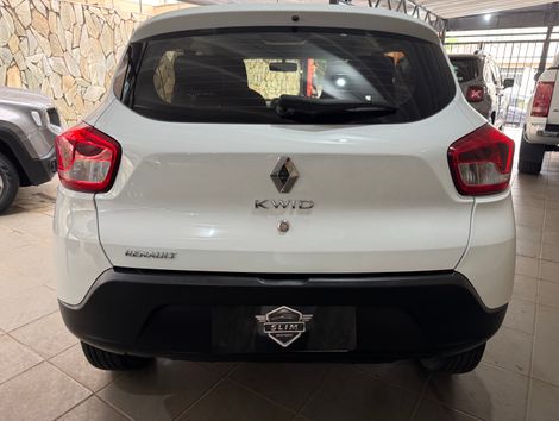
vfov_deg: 56.9
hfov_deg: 71.5
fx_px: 388
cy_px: 210
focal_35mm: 24
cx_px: 280
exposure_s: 1/60
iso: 200
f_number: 1.78
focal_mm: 6.76
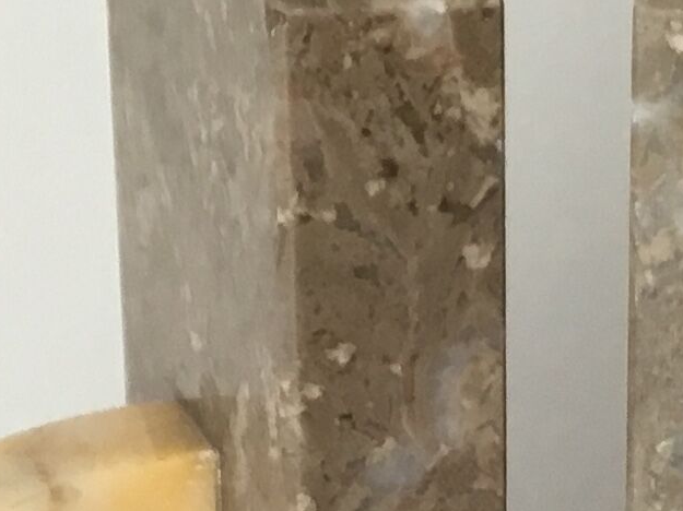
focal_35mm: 162
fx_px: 3195
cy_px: 654
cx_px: 530
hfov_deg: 12.2
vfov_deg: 9.0
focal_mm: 3.3
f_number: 2.4
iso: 32
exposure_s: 1/33
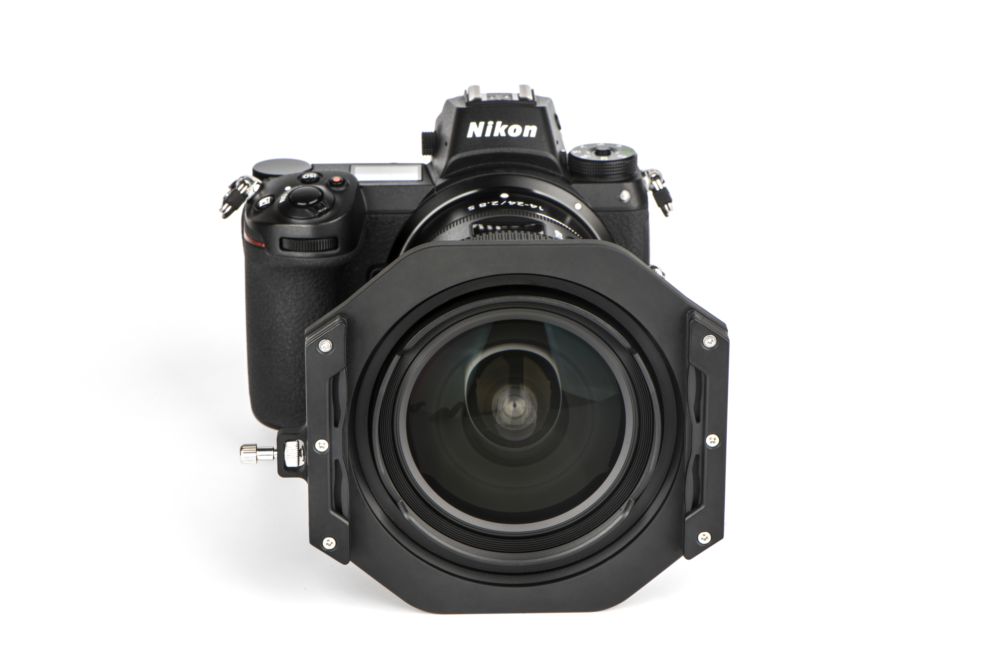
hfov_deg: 19.5
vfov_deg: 13.1
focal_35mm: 105
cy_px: 336
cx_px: 503
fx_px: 2935
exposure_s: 1/160
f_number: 25
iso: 100
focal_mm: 105
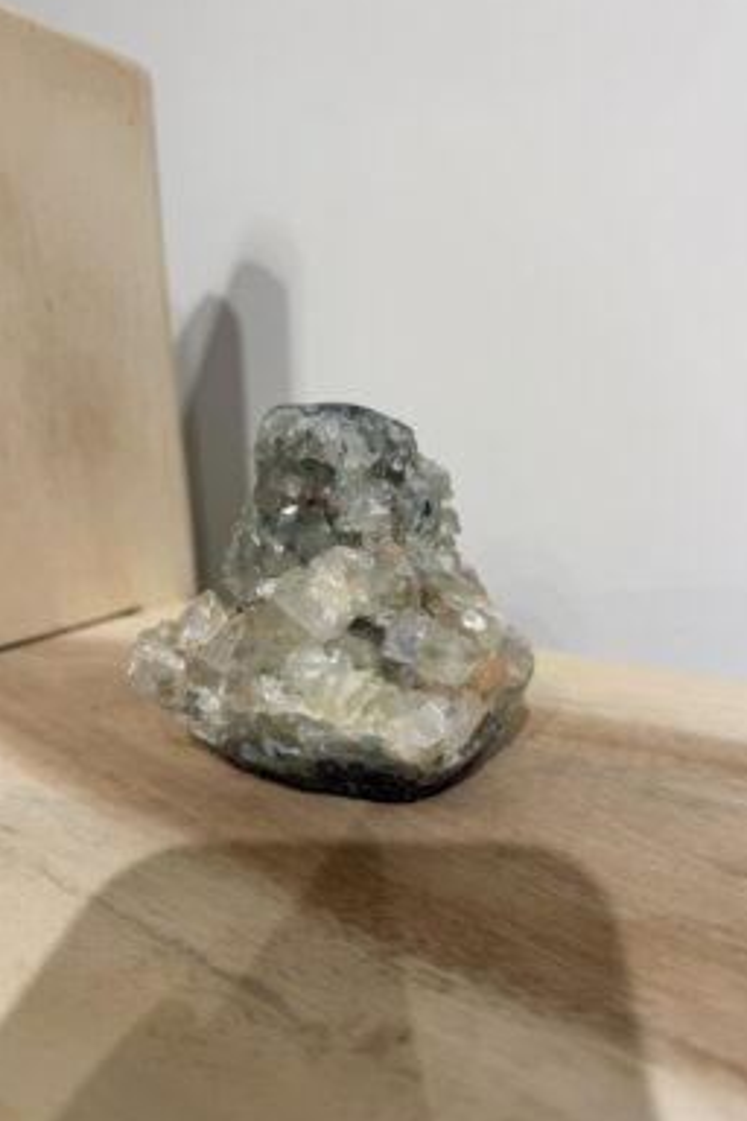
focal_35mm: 26
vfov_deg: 69.4
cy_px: 569
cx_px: 365
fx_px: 809
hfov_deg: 49.5
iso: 64
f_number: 1.78
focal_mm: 6.76
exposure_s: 1/121
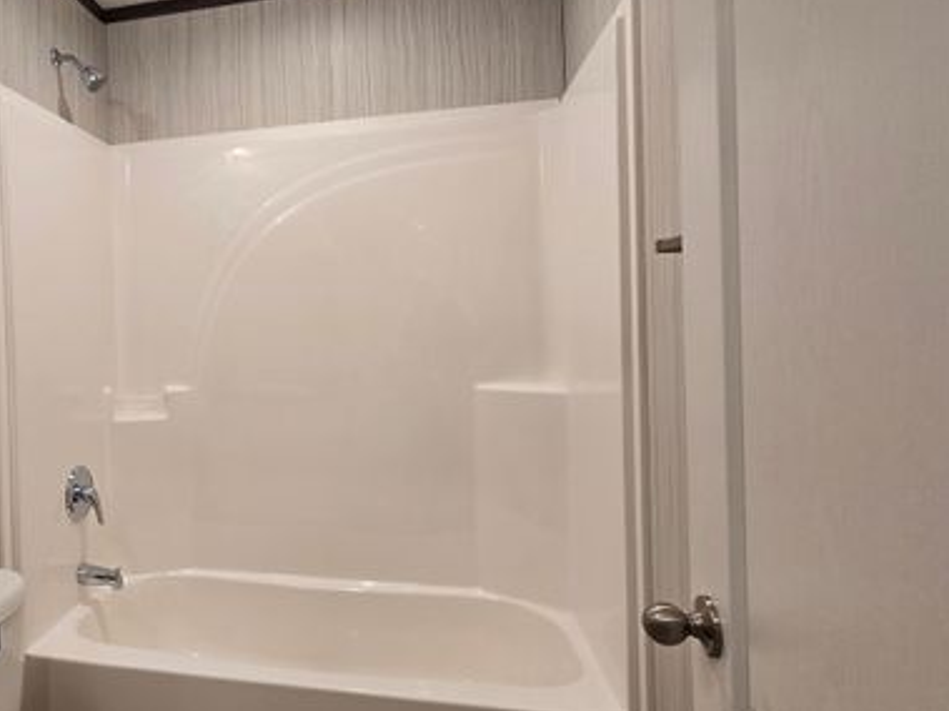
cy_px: 342
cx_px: 213
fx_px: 658
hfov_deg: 66.2
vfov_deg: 56.8
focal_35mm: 24
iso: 80
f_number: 2.2
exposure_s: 1/60
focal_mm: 2.2
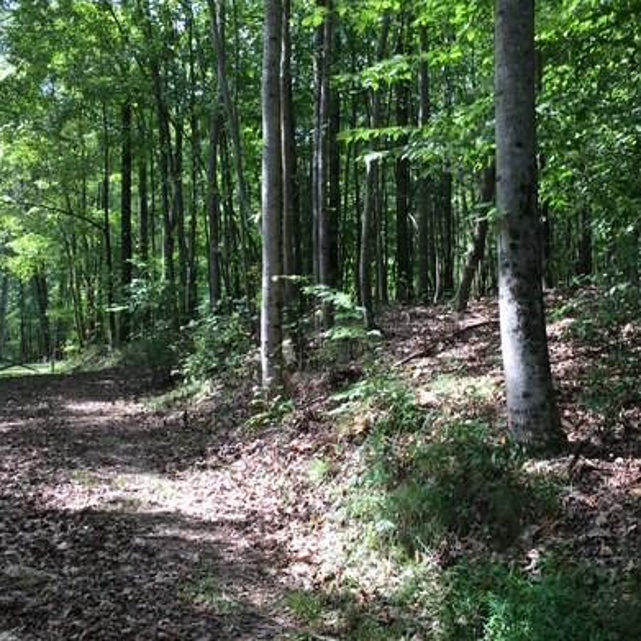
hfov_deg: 40.0
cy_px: 261
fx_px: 880
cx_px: 362
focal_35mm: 42
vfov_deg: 39.9
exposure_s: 1/122
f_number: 2.2
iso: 25
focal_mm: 4.15
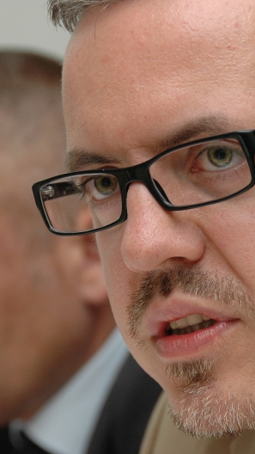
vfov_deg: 8.6
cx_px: 175
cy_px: 227
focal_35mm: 250
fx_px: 3003
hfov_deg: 4.9
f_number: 5.6
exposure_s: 1/500
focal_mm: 105
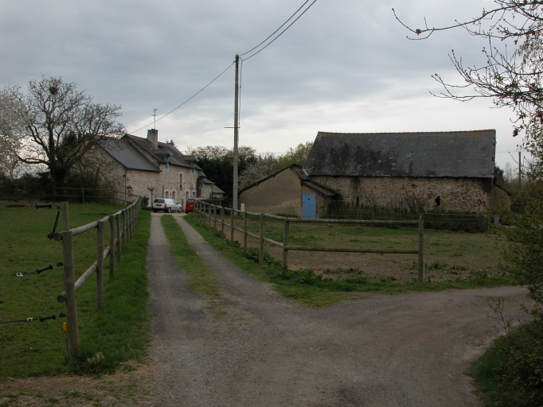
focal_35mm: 42
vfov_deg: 34.4
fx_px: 659
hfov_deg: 44.8
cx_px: 272
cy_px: 204
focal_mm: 10.7
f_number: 6.5
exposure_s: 1/265
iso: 100
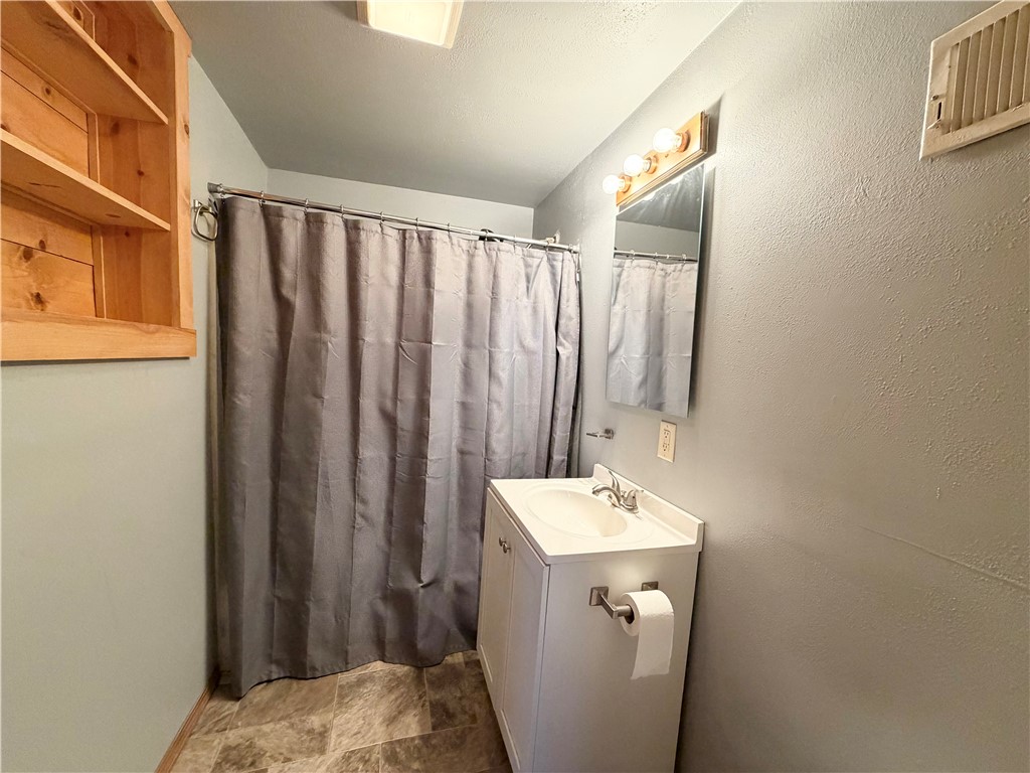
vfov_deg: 85.7
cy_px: 386
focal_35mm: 14
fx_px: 417
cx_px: 515
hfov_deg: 102.1
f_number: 2.2
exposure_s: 1/60
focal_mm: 2.22
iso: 400
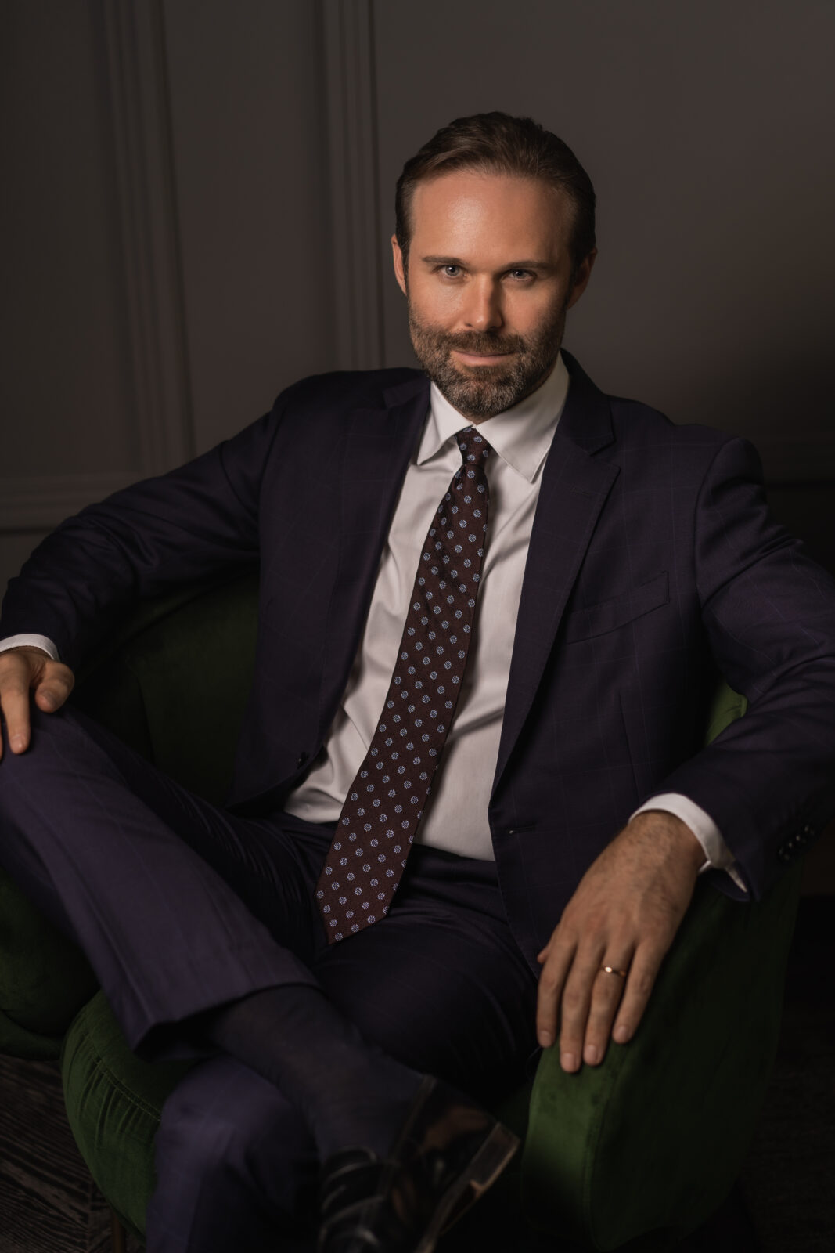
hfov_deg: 24.6
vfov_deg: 36.2
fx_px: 1913
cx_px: 418
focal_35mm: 55
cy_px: 626
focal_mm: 55
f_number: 2.5
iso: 160
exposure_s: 1/200
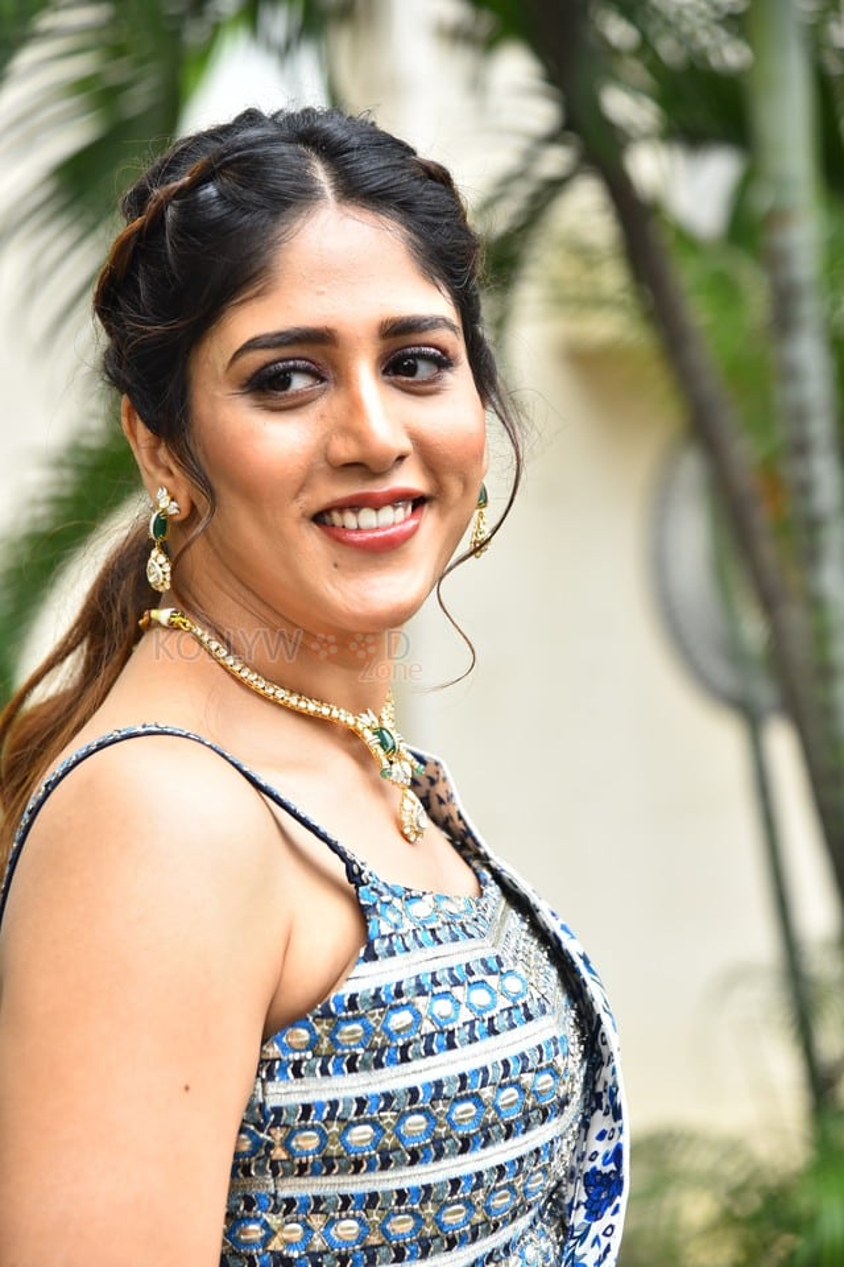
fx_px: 3868
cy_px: 634
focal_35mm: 110
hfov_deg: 12.5
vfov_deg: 18.6
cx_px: 422
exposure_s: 1/125
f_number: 4.5
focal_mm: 110
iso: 800
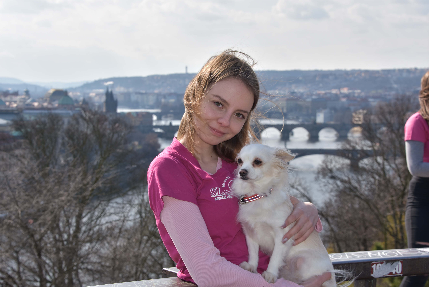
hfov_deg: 27.0
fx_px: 894
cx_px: 214
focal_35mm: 75
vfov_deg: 18.2
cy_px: 144
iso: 100
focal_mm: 50
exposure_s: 1/250
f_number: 9.5
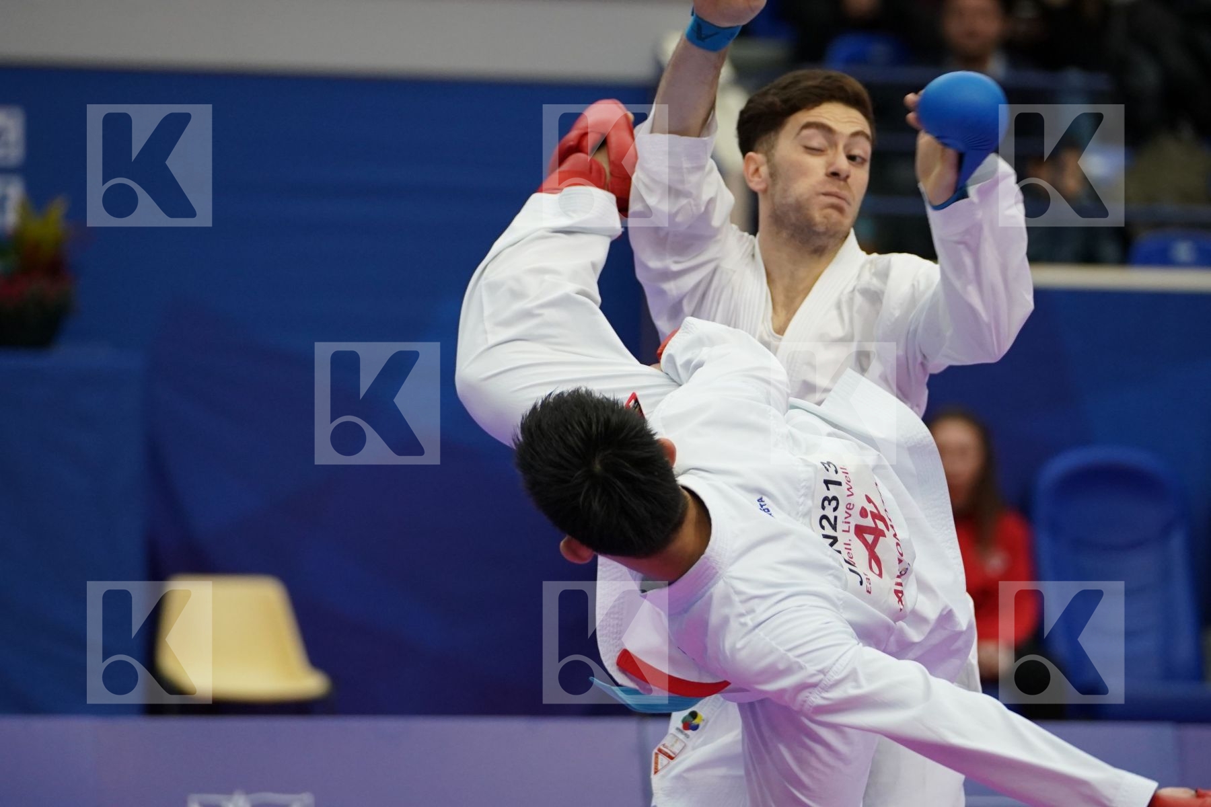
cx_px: 606
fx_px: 7602
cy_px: 404
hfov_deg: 9.1
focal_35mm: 226
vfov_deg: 6.1
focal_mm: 151
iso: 2000
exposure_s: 1/1000
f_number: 2.8
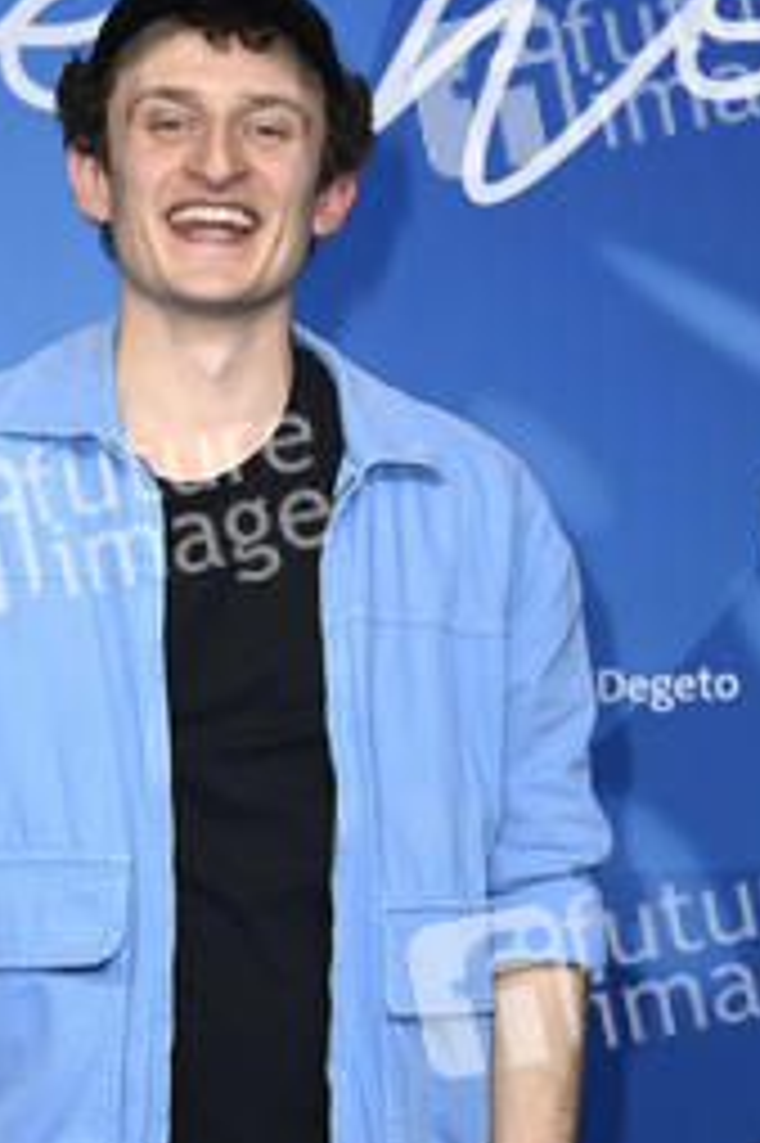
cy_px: 747
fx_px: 4090
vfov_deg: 15.9
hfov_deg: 10.6
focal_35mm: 129
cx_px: 229
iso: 800
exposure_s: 1/250
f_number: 5.6
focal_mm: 82
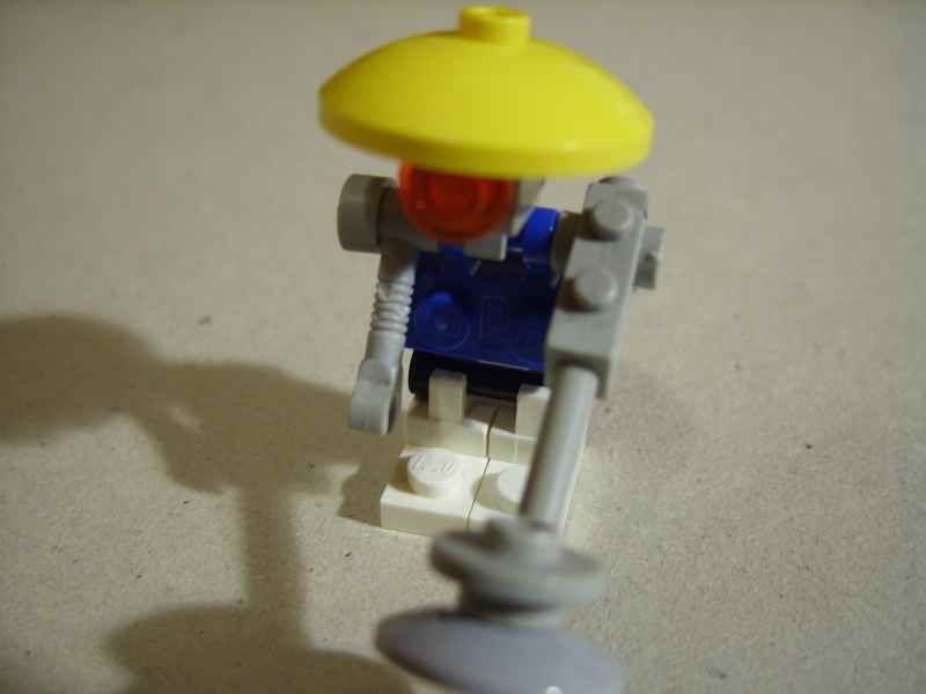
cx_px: 463
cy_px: 347
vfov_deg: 37.7
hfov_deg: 49.0
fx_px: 1017
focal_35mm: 38
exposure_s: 1/2
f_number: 2.8
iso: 100
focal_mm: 7.8
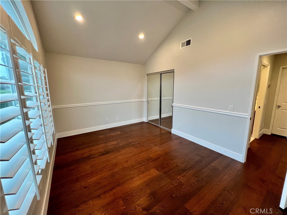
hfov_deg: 106.2
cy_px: 108
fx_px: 108
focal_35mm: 13
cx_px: 144
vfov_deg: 89.9
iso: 160
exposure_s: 1/120
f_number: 1.8
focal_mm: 1.57
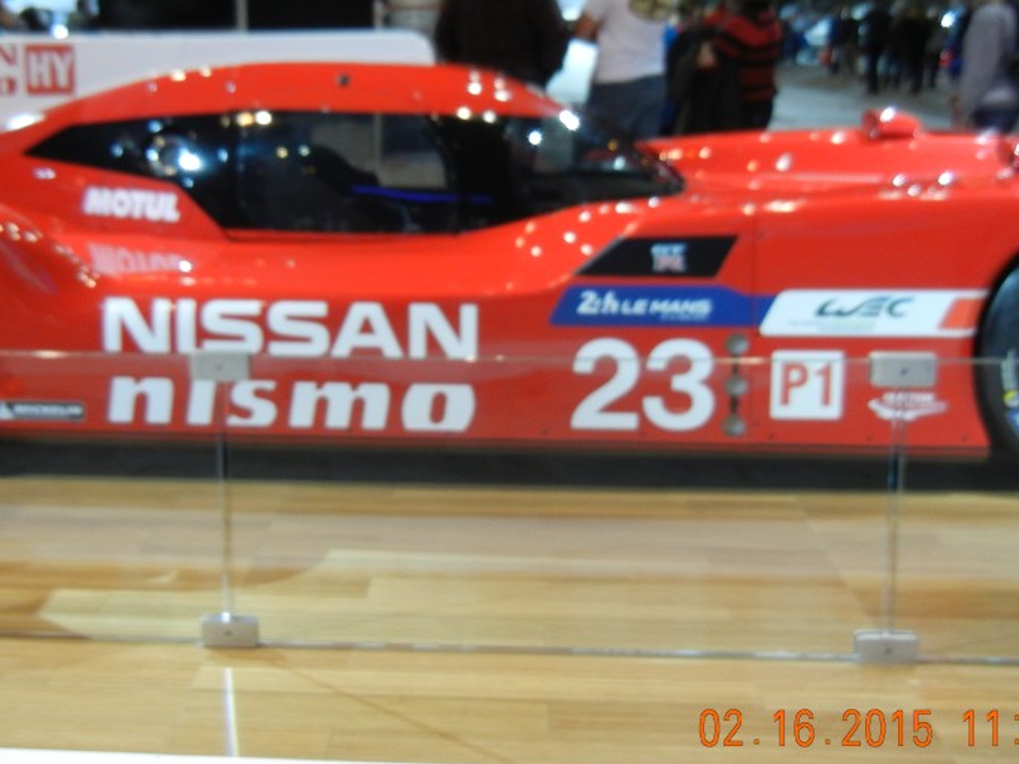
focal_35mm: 45
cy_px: 275
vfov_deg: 32.0
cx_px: 404
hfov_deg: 41.9
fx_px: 1324
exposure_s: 1/60
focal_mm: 5.4
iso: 220
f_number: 3.5
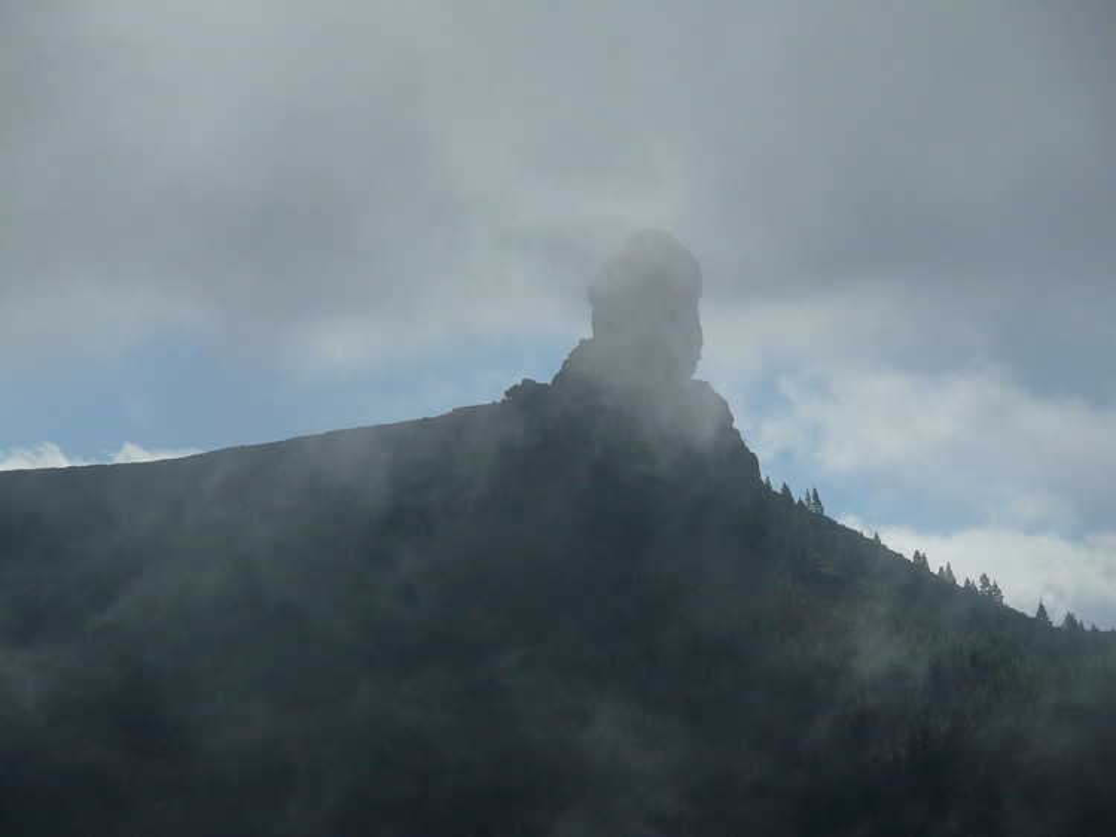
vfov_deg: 6.7
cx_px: 558
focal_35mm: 221
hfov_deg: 9.0
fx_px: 7123
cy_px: 418
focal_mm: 46.6
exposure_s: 1/500
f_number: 5.6
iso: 100
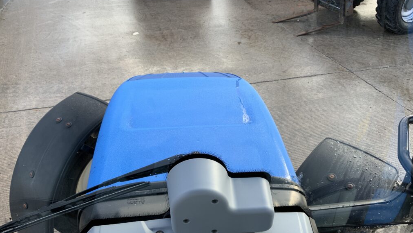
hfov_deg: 61.0
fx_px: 350
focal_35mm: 32
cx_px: 209
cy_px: 112
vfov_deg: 36.7
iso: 16
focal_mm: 3
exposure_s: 1/142
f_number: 1.8
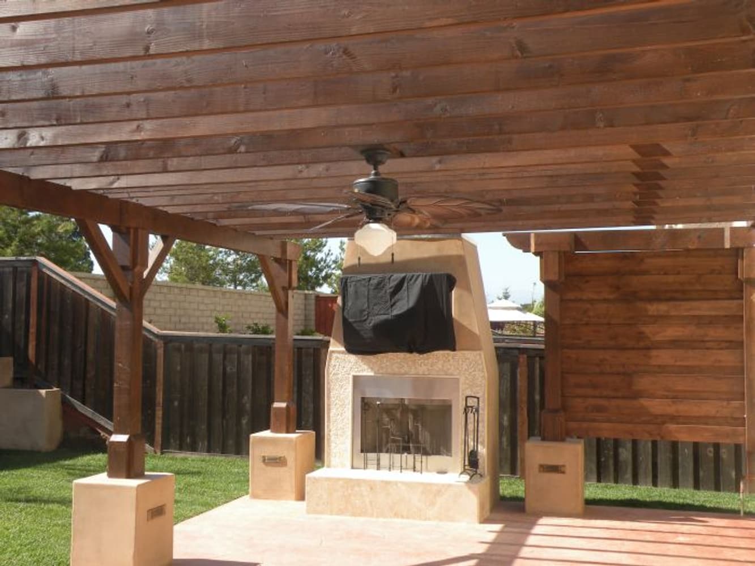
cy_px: 283
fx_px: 916
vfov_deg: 34.4
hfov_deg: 44.8
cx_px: 378
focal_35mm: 42
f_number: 5
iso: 64
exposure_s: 1/180
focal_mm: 7.4
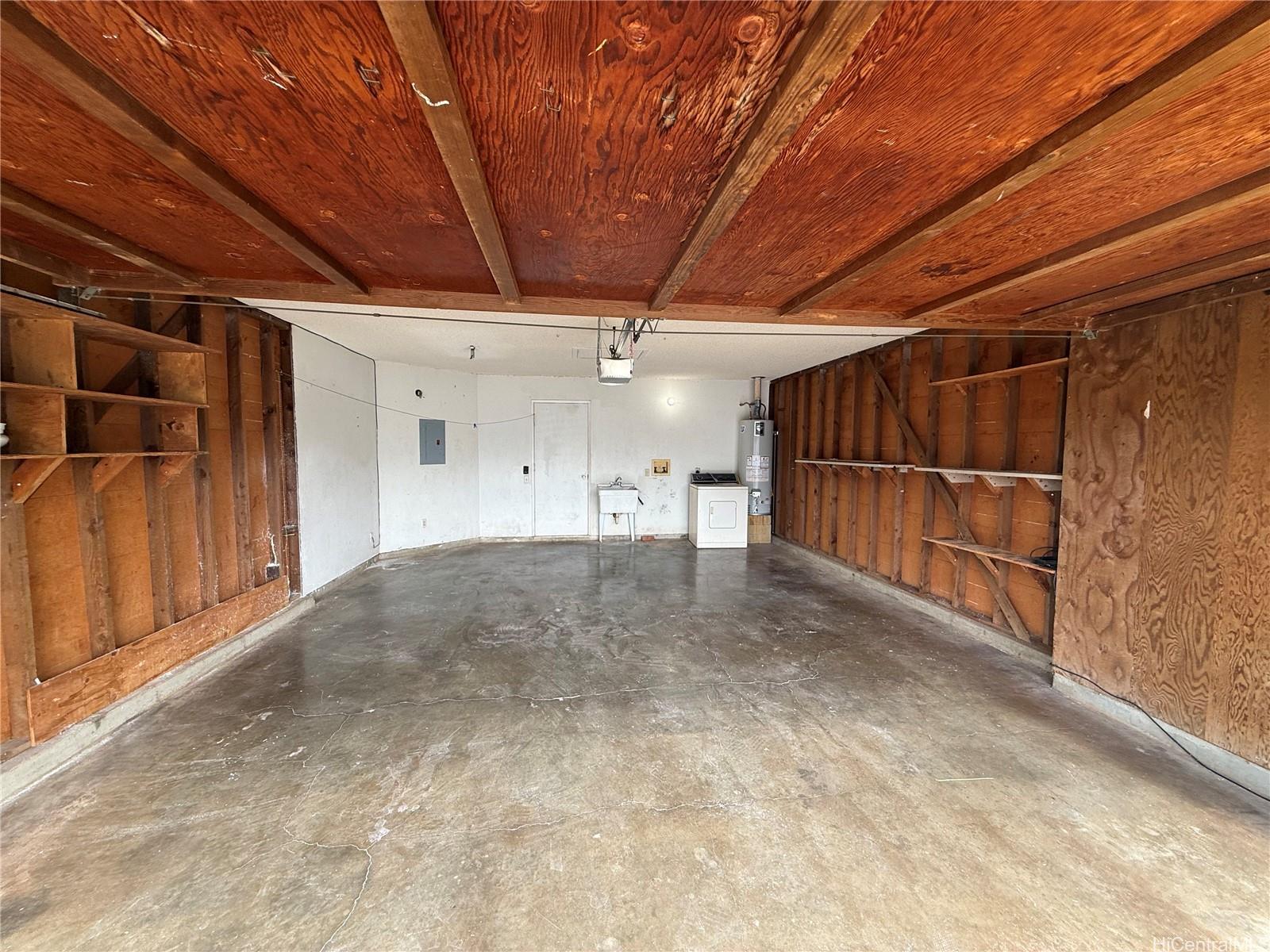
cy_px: 476
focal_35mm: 14
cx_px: 635
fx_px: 514
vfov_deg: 85.7
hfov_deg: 102.1
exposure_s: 1/154
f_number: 2.2
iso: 50
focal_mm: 2.22
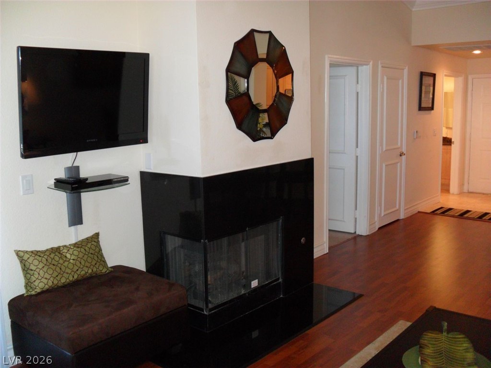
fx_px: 496
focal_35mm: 35
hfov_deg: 52.6
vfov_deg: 40.7
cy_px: 184
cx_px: 246
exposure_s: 1/45
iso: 200
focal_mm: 6.3
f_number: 3
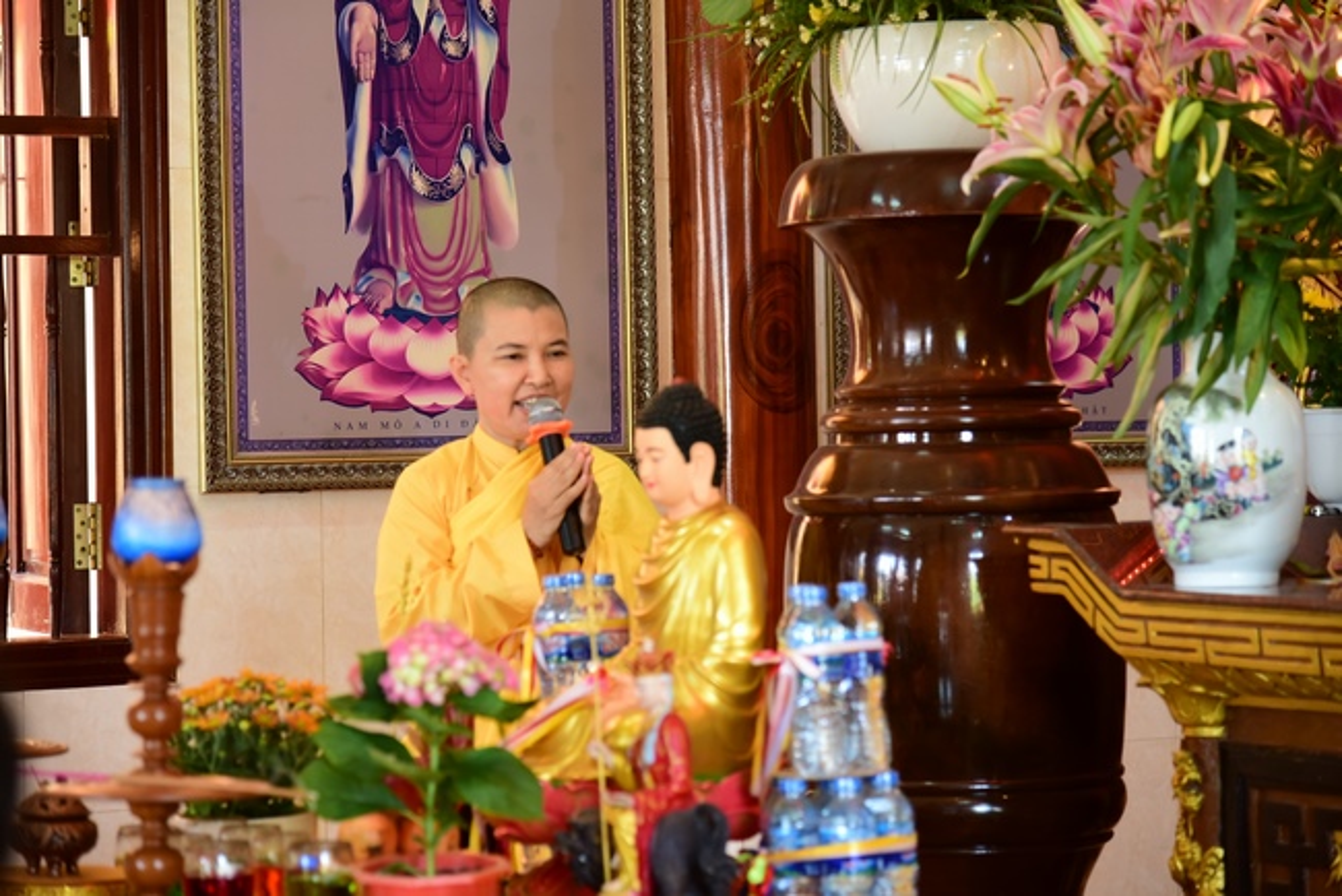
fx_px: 3655
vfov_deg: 14.0
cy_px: 448
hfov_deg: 20.8
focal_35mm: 98
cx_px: 671
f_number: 4
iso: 640
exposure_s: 1/40
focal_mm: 98
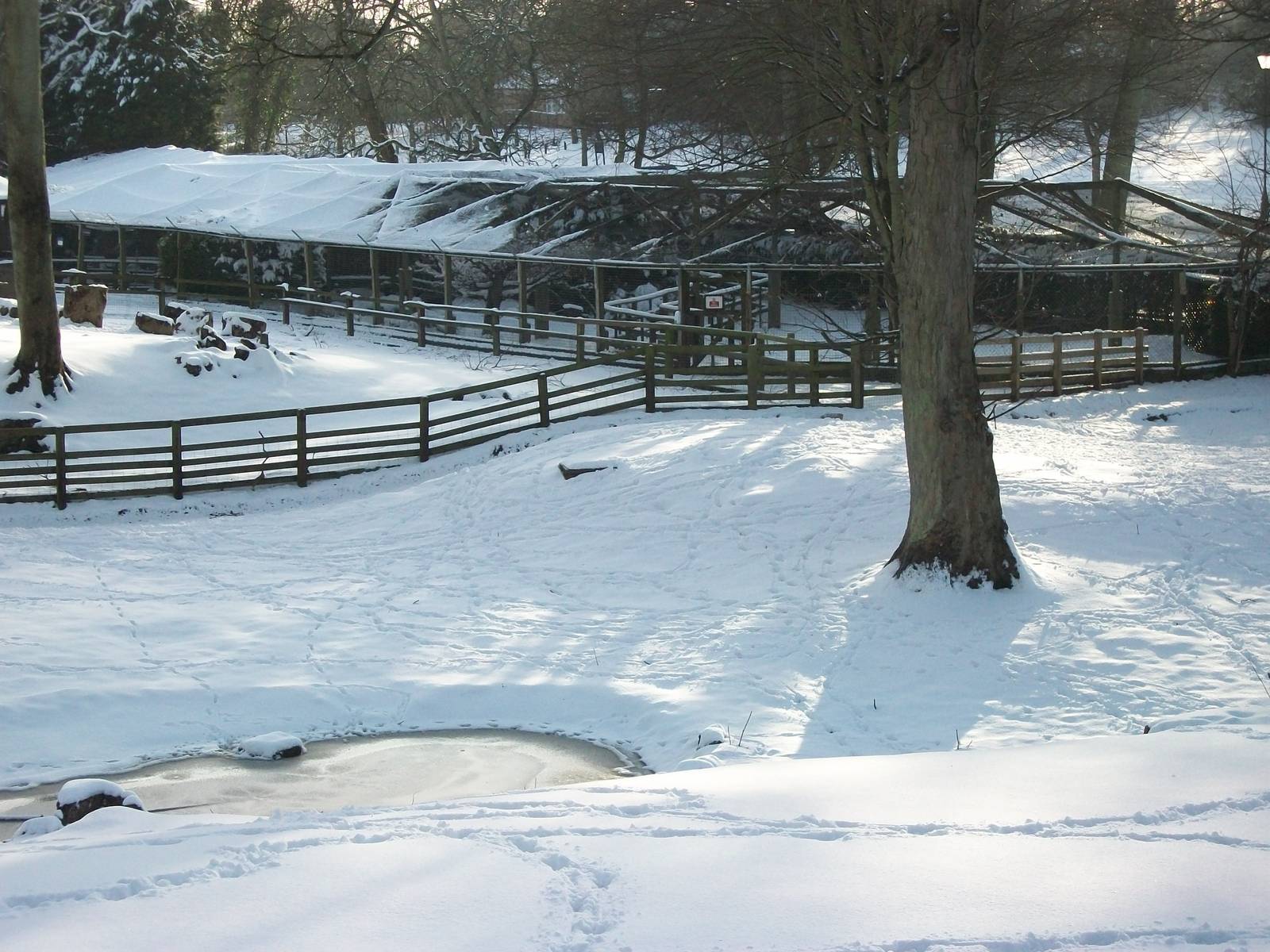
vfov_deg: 19.1
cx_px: 635
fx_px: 2825
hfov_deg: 25.3
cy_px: 476
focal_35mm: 77
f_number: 4.6
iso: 195
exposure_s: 1/500
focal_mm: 13.7
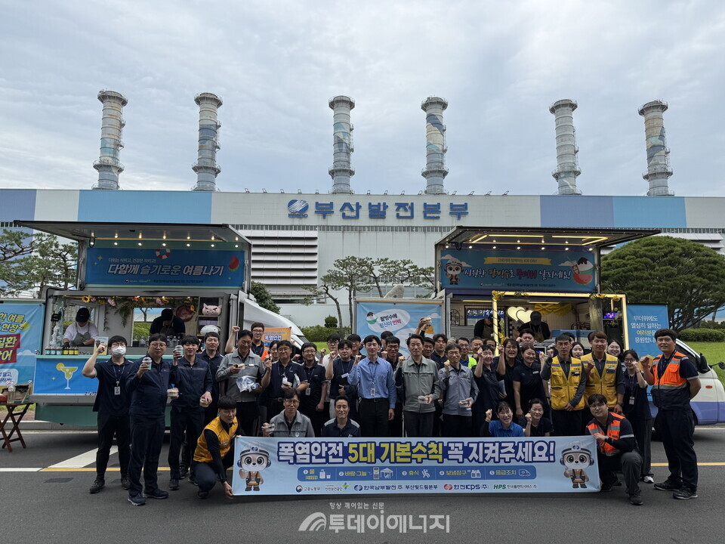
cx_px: 362
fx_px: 503
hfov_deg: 71.6
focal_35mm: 24
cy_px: 272
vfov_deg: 56.8
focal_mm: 6.76
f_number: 1.78
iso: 80
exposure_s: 1/2801
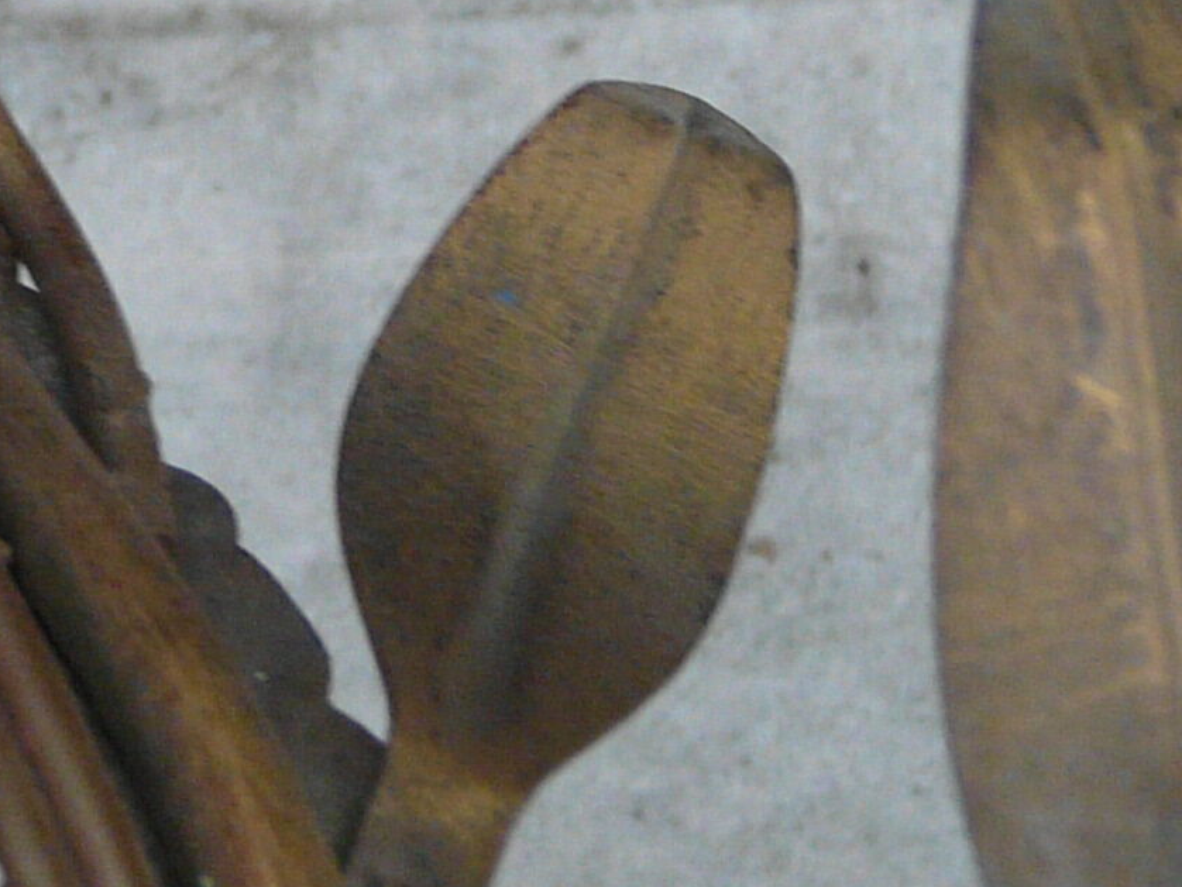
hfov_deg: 18.0
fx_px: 3723
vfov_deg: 13.3
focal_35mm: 109
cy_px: -127
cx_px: 324
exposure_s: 1/30
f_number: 2.8
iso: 200
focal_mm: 4.6
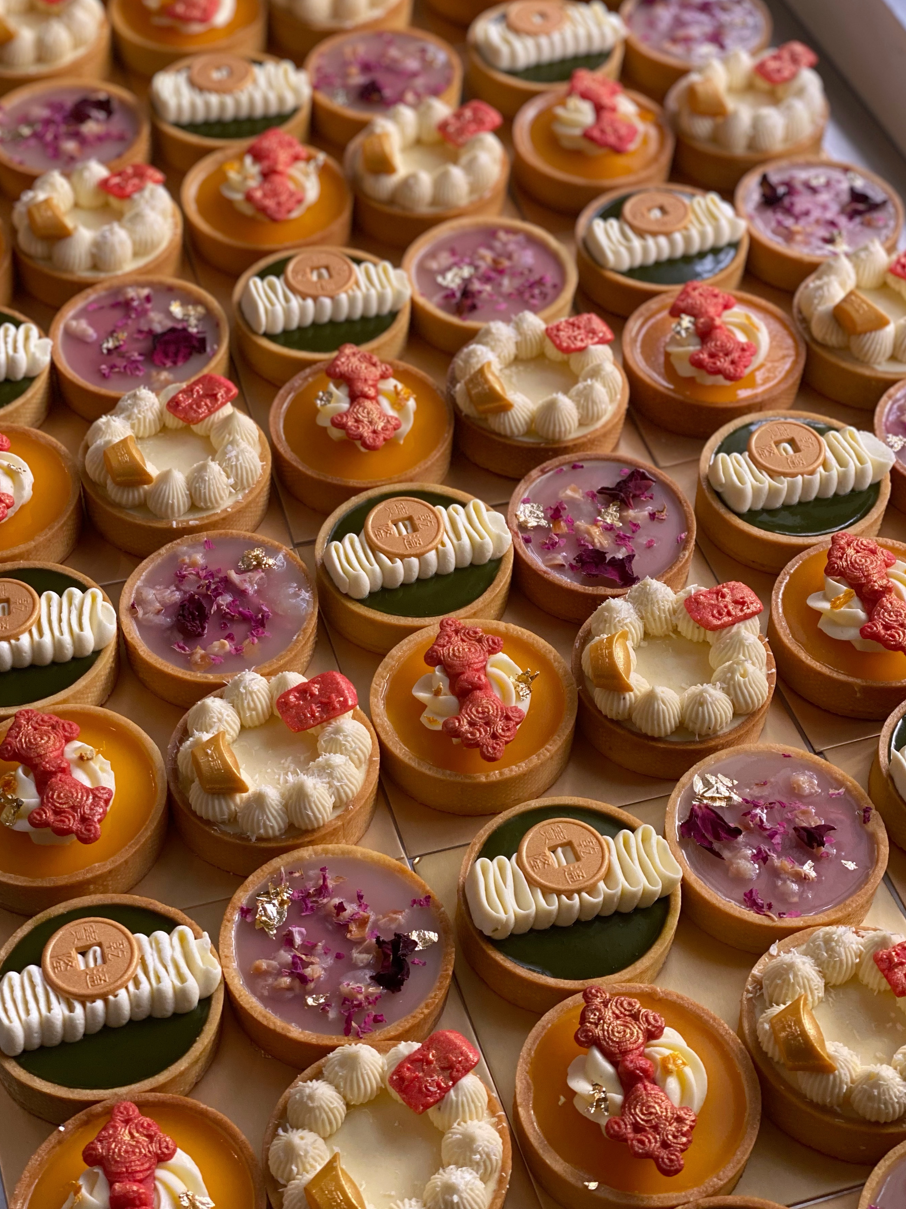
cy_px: 626
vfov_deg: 32.7
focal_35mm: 59
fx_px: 2059
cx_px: 425
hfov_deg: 24.8
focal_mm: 6
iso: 80
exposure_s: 1/122
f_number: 2
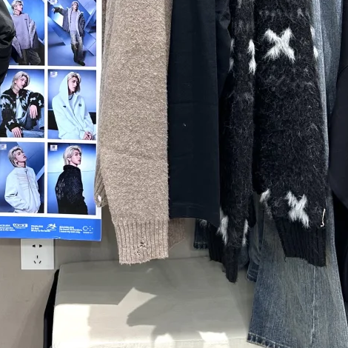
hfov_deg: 26.1
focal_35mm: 65
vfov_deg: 24.8
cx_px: 81
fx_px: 739
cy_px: -28
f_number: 1.78
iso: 64
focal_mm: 6.86
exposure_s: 1/100
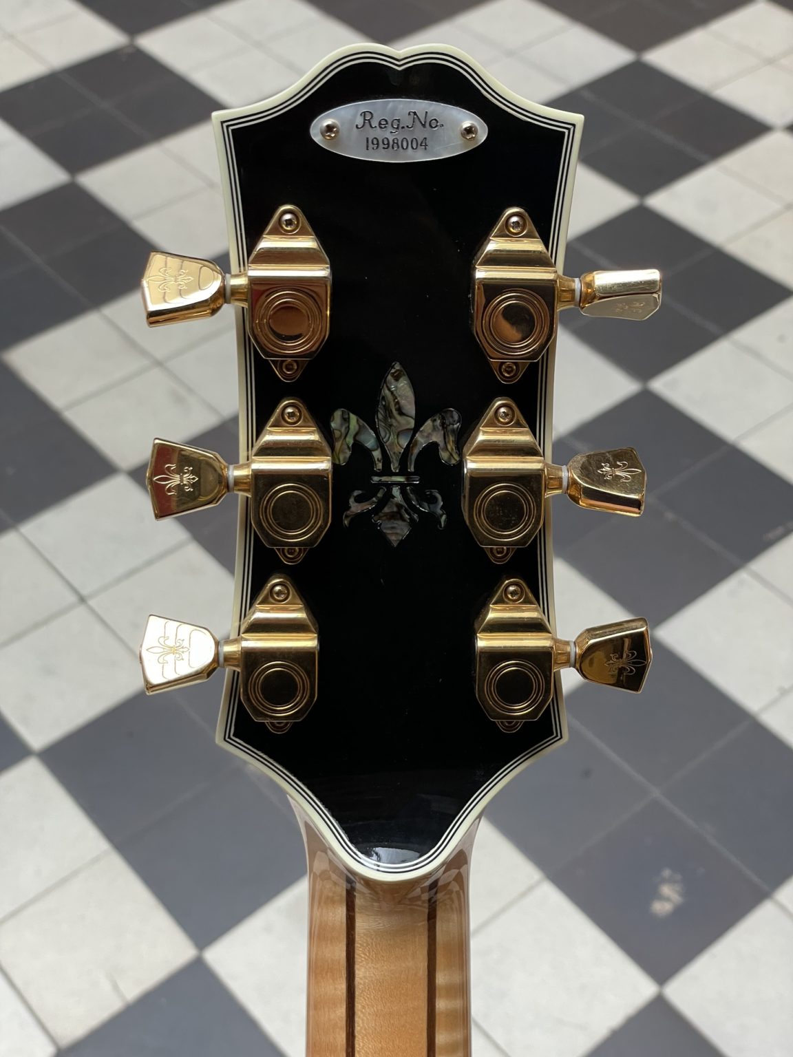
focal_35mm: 52
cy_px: 528
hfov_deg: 28.0
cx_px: 396
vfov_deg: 36.8
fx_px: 1588
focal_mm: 6
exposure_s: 1/100
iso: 160
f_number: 2
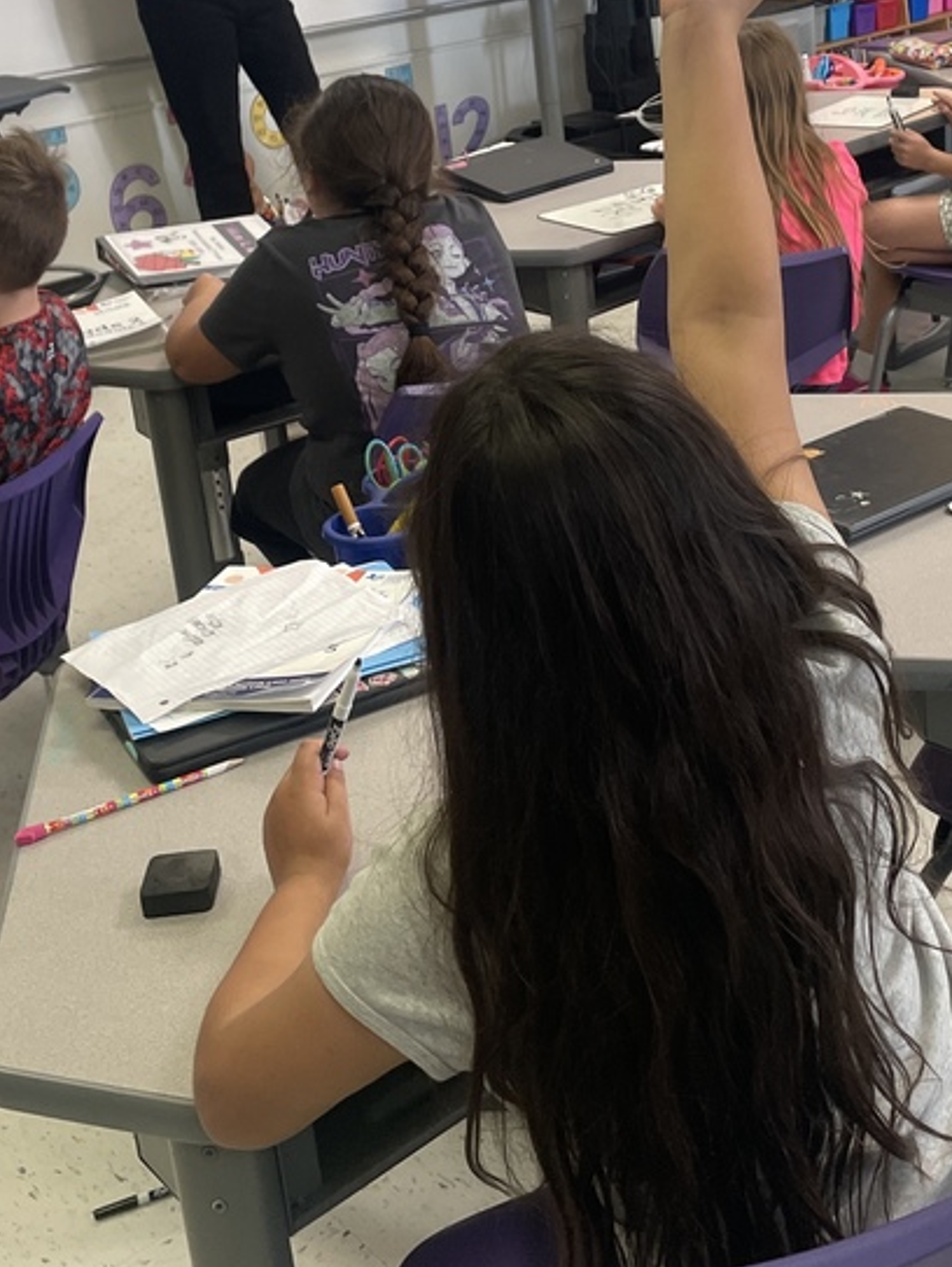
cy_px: 355
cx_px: 595
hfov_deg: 29.6
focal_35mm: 49
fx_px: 1795
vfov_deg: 38.1
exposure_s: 1/115
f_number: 1.6
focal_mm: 4.2
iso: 125
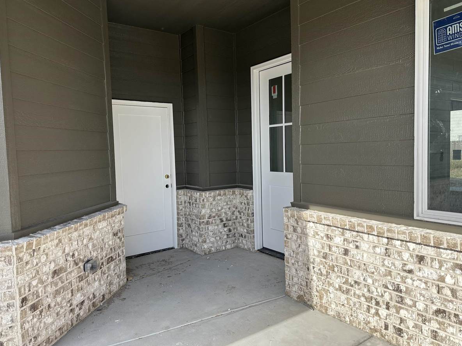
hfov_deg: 67.3
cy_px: 173
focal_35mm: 26
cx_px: 237
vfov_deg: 53.0
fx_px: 347
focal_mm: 6.86
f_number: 1.78
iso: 80
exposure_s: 1/1779
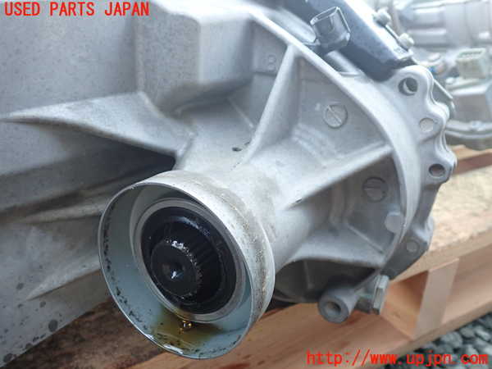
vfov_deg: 46.8
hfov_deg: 60.0
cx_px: 246
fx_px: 426
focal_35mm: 30
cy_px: 184
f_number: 2.3
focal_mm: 5.4
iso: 200
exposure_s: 1/30
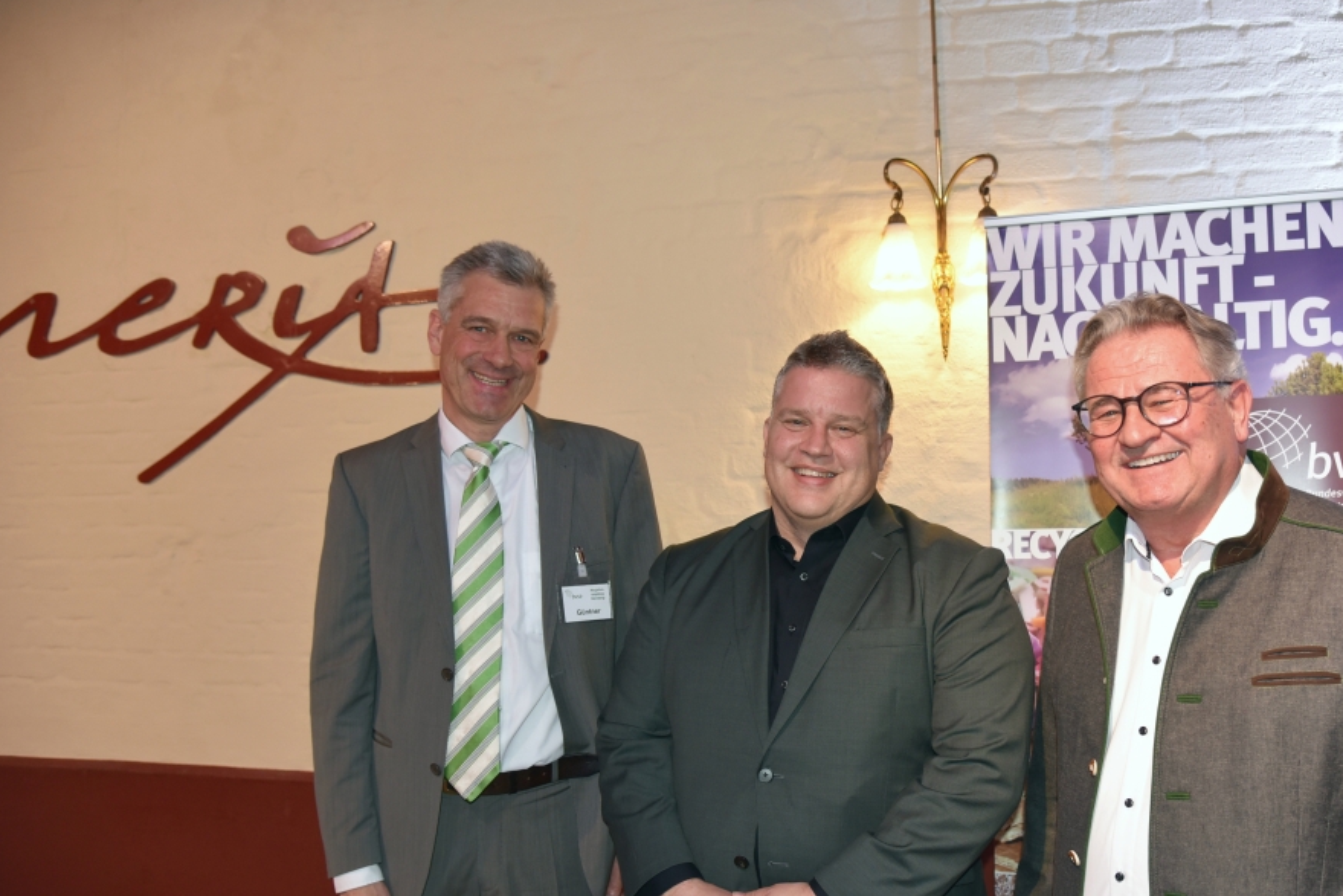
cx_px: 780
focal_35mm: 30
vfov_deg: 43.5
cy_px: 522
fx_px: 1119
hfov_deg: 61.6
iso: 1100
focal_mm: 24
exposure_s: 1/60
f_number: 4
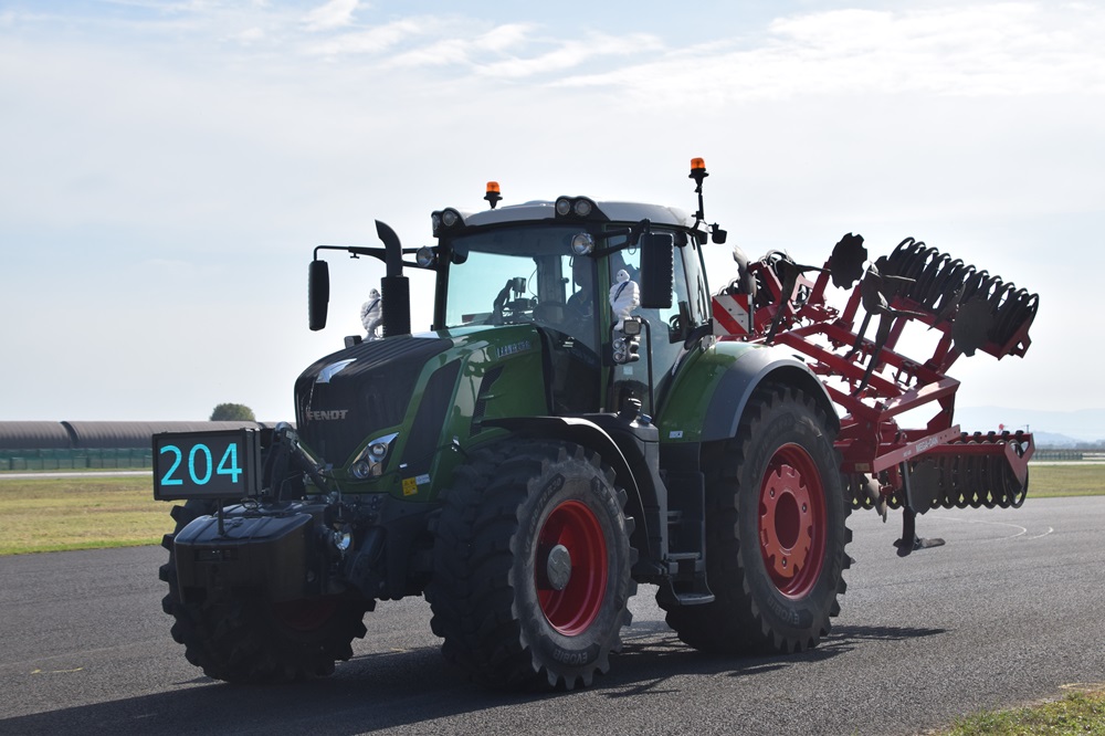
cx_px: 552
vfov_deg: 20.6
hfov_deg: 30.5
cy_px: 368
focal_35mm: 66
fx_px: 2025
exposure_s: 1/1600
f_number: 7.1
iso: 400
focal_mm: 44
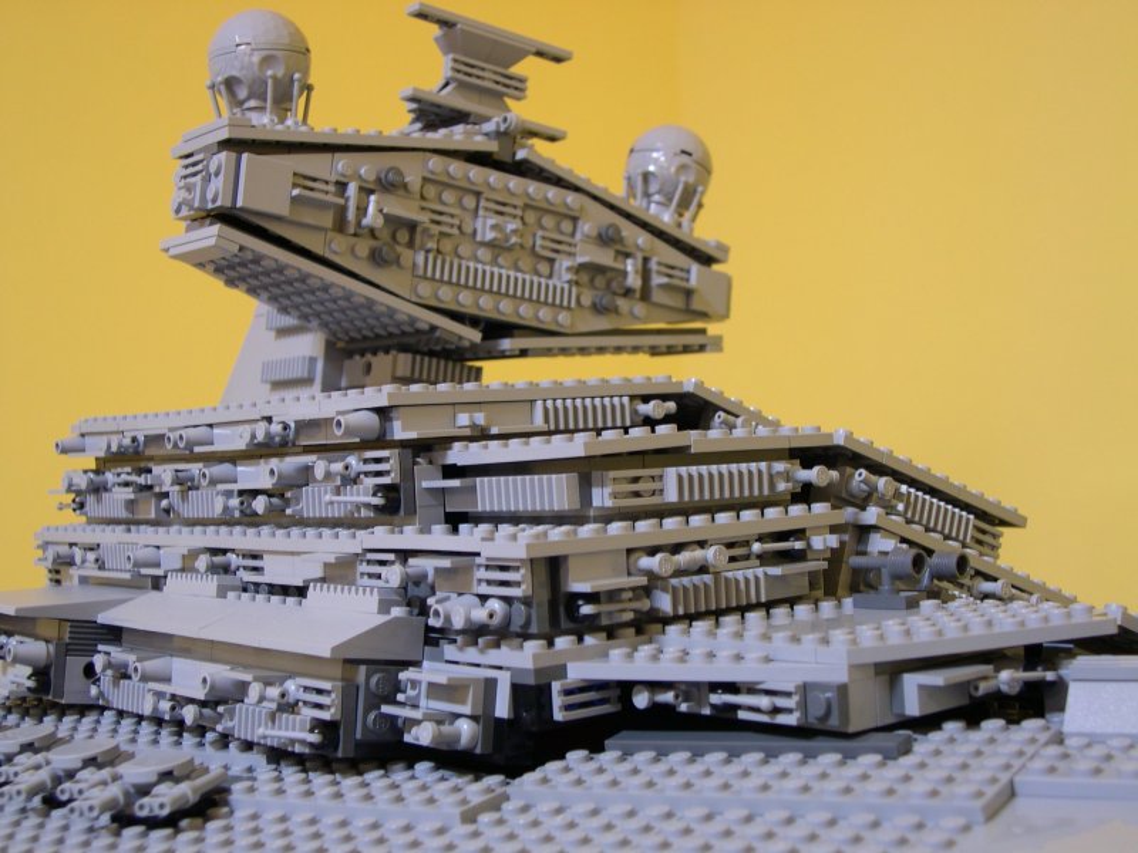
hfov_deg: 40.4
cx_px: 569
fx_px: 1545
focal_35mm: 47
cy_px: 426
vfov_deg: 30.9
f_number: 3.1
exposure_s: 1/4.7
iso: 148
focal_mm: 10.1
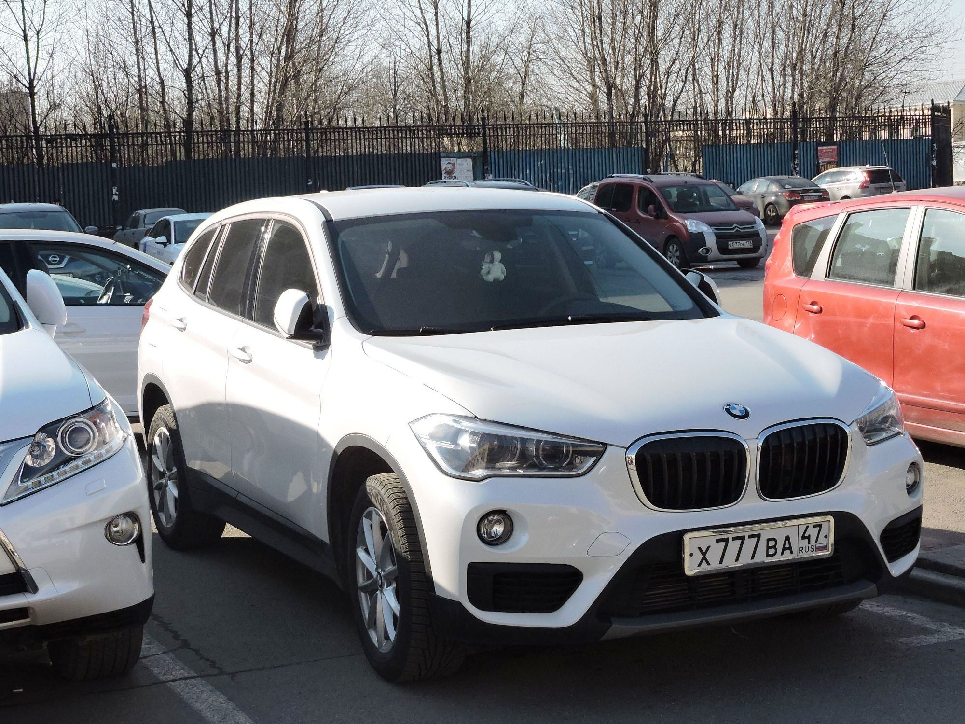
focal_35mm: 45
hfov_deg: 42.1
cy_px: 362
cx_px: 482
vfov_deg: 32.2
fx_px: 1254
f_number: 4
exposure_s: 1/640
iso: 100
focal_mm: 8.1
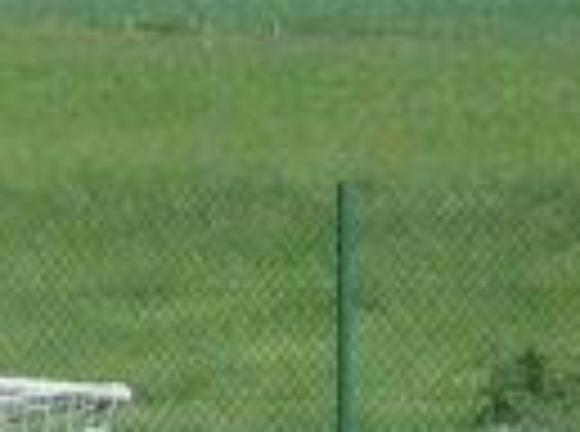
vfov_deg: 0.9
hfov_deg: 1.2
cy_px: 1150
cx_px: -944
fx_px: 27285
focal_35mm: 1633
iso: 320
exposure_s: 1/1000
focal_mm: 49.2
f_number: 4.9
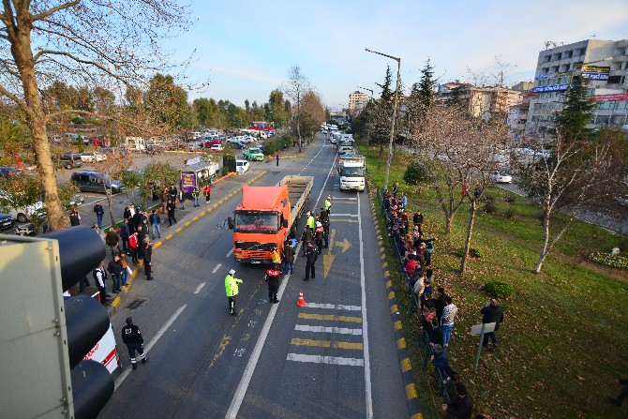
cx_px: 314
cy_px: 210
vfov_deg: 62.0
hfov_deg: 84.0
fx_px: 349
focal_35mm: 20
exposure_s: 1/1000
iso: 320
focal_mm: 20
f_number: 3.2
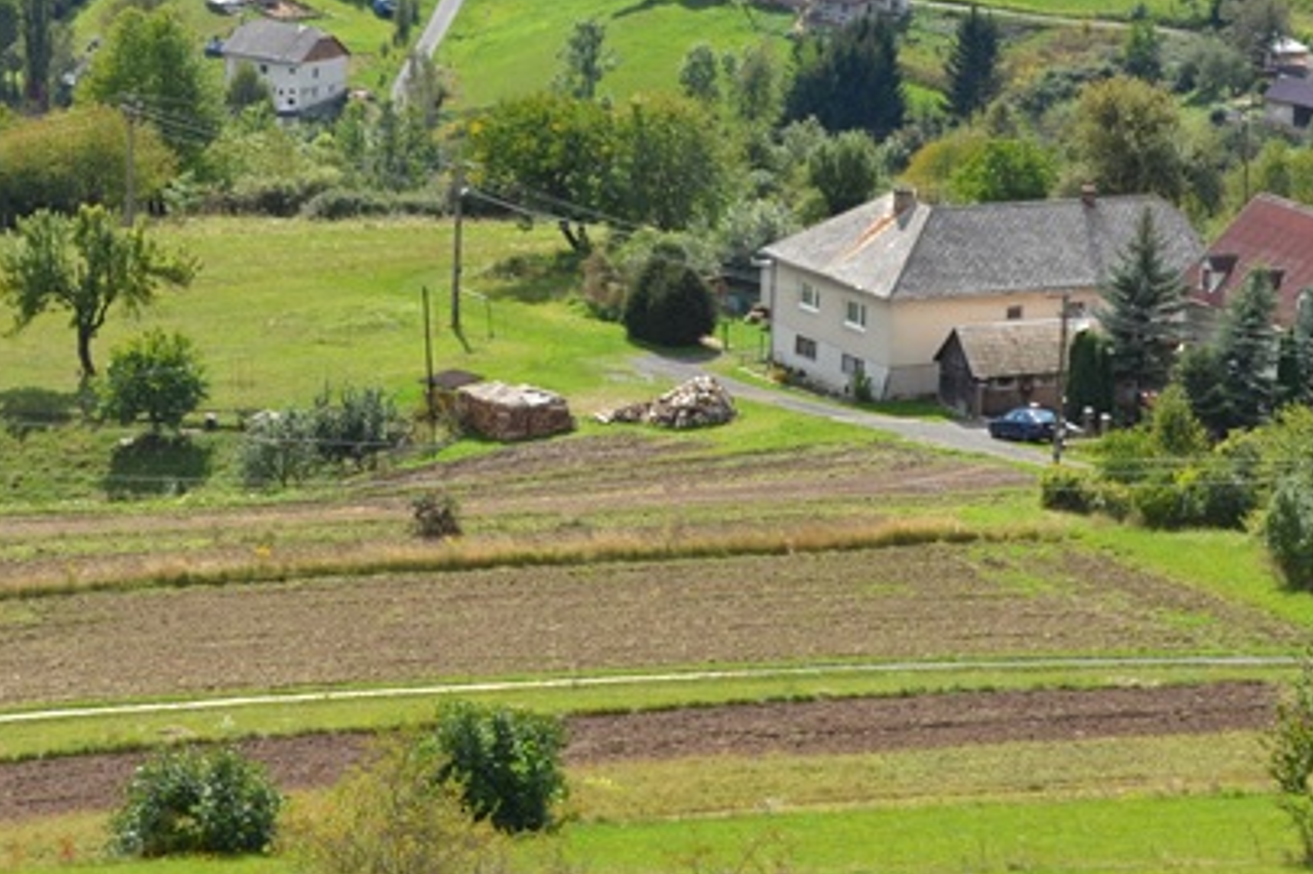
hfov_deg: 12.0
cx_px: 660
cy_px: 120
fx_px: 6234
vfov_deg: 8.0
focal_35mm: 171
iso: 100
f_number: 8
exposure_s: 1/250
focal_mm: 46
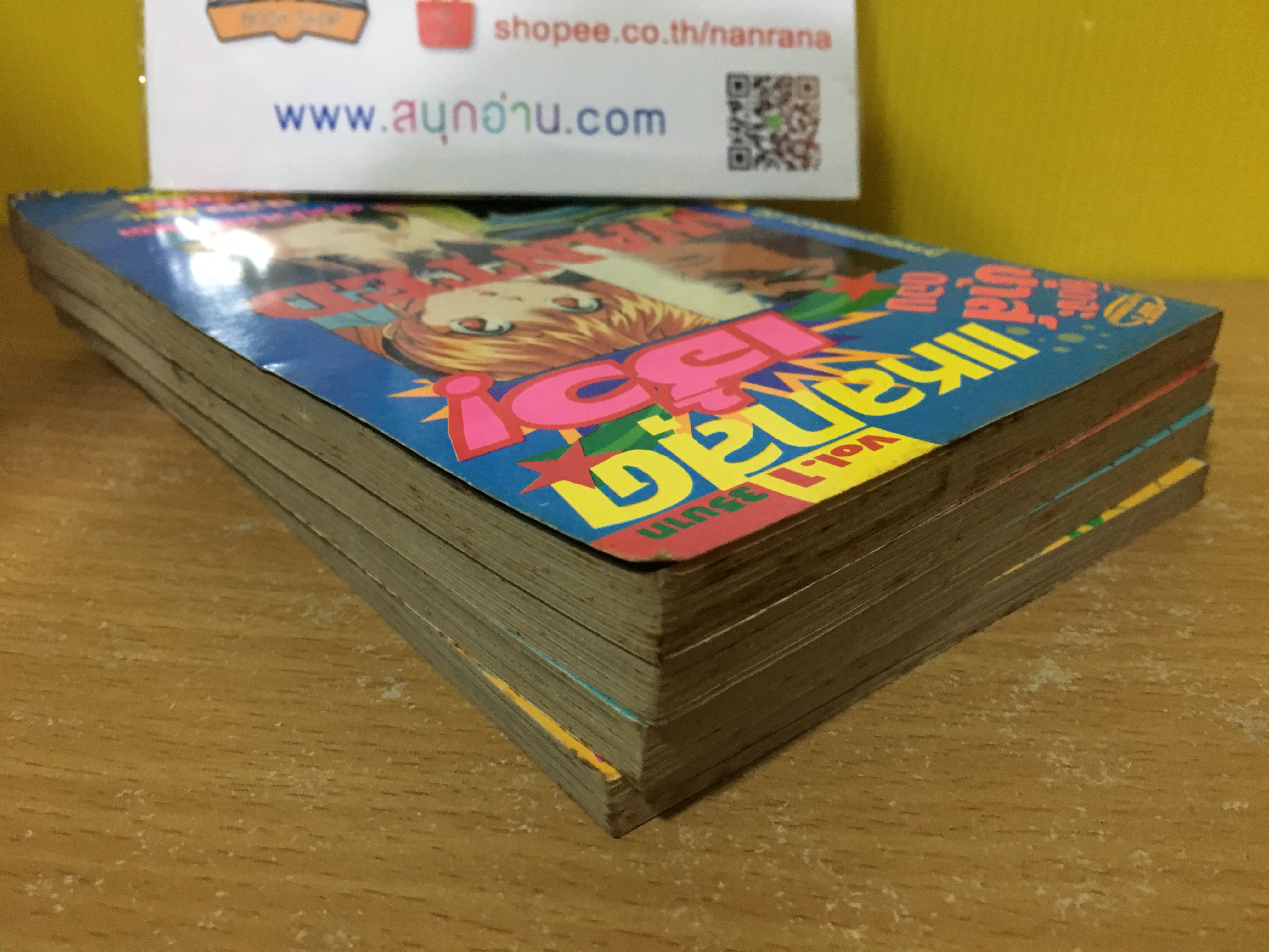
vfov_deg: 48.2
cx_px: 634
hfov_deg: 61.7
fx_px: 1063
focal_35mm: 29
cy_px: 476
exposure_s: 1/17
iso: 200
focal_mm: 4.15
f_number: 2.2
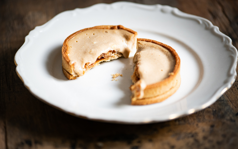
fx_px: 700
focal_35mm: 108
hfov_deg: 19.3
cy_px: 73
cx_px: 120
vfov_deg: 12.1
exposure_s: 1/200
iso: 400
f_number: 3
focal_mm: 105
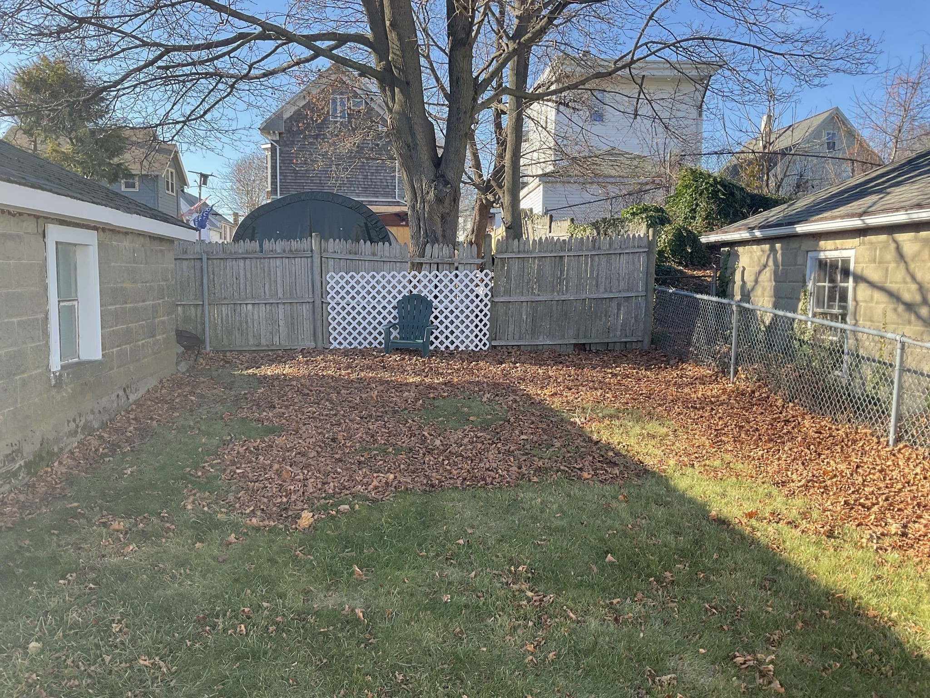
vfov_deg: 48.2
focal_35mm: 29
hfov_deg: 61.7
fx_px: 779
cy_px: 349
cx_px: 465
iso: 16
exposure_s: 1/473
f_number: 1.8
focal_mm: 3
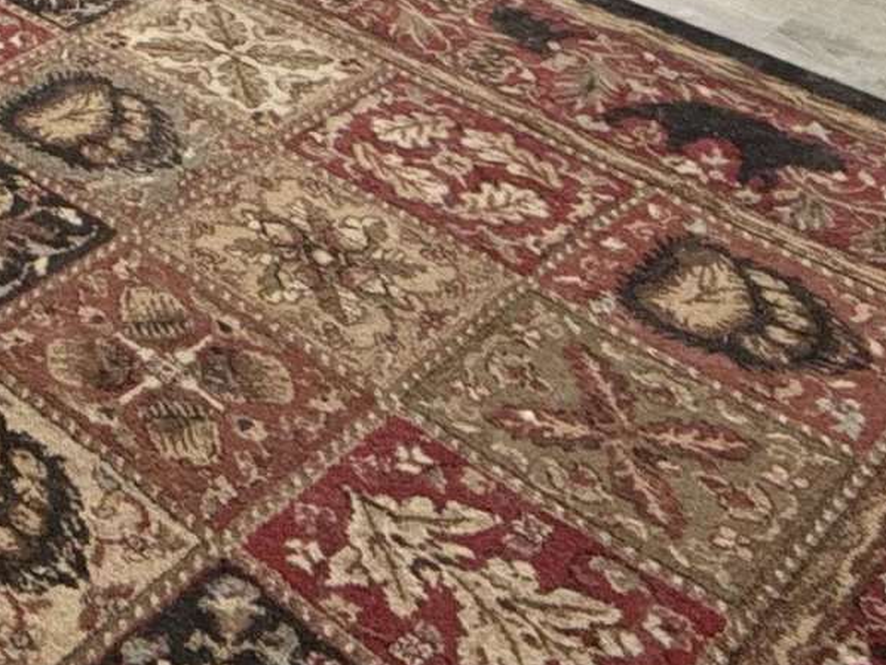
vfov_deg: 16.4
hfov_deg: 24.3
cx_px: -196
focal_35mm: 72
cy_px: -604
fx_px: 1843
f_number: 2.2
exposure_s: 1/213
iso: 64
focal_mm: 2.22
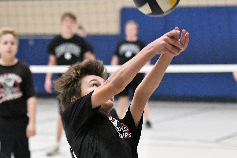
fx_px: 691
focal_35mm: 105
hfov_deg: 19.5
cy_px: 79
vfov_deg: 13.0
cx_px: 118
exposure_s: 1/1000
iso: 11400
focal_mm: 70
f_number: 2.8
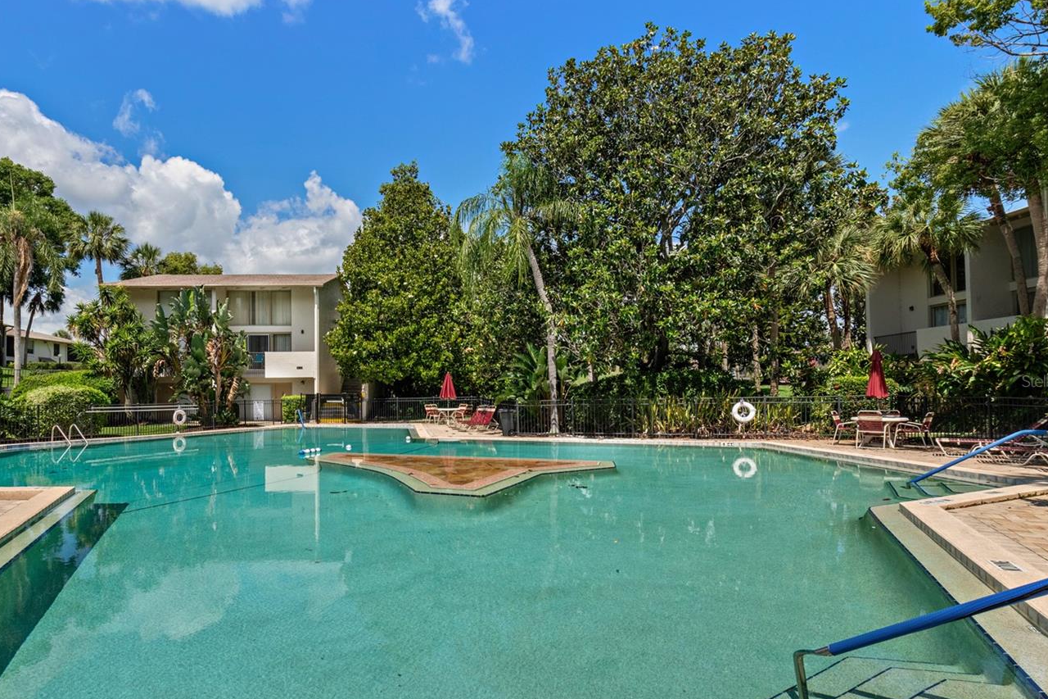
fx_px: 600
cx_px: 440
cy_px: 381
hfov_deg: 81.6
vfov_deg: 60.3
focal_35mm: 21
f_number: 8
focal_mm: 11
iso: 400
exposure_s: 1/1250
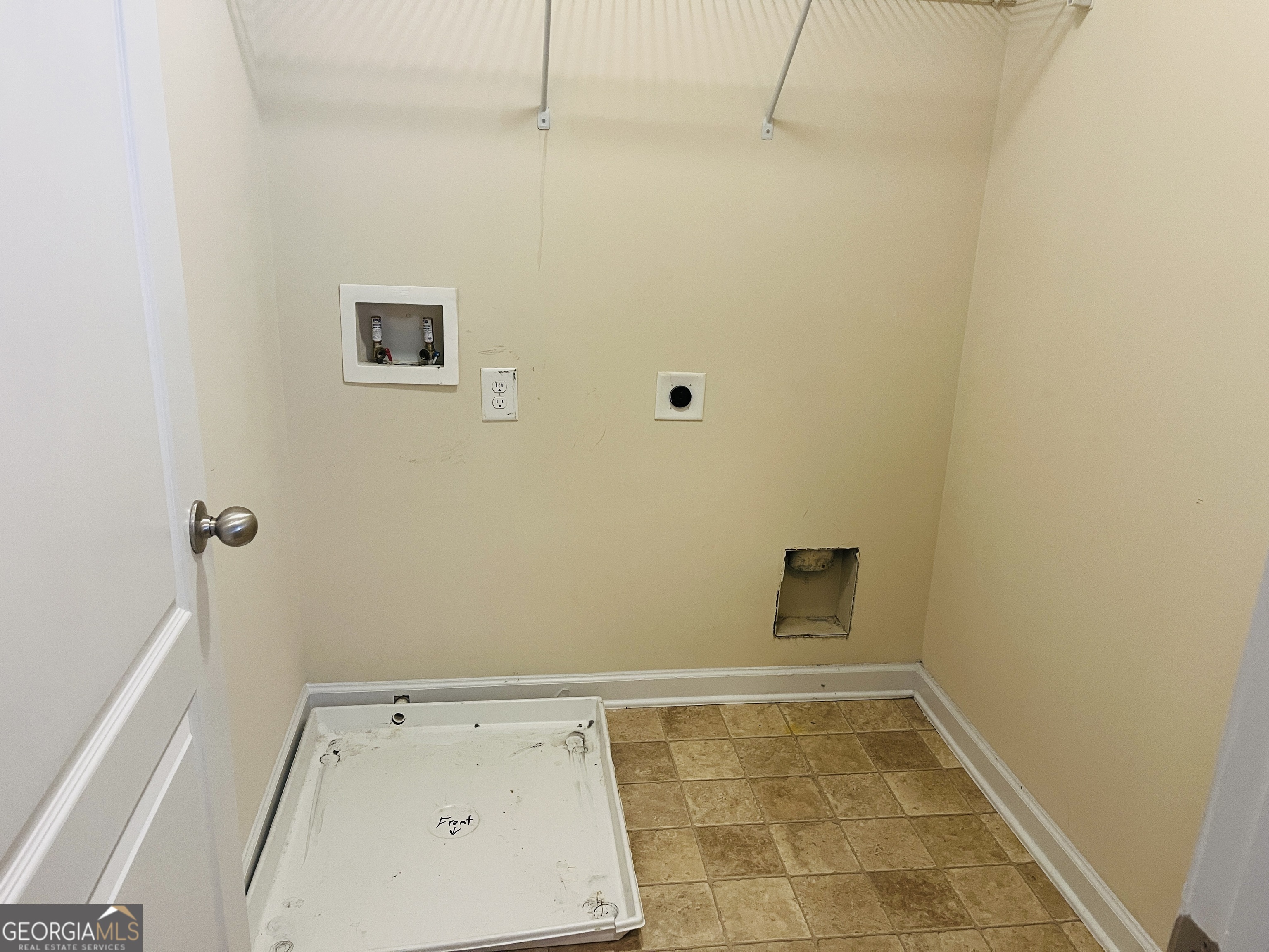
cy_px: 476
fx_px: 953
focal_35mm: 26
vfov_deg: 53.1
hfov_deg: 67.3
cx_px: 634
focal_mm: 5.1
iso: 200
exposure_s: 1/60
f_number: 1.6
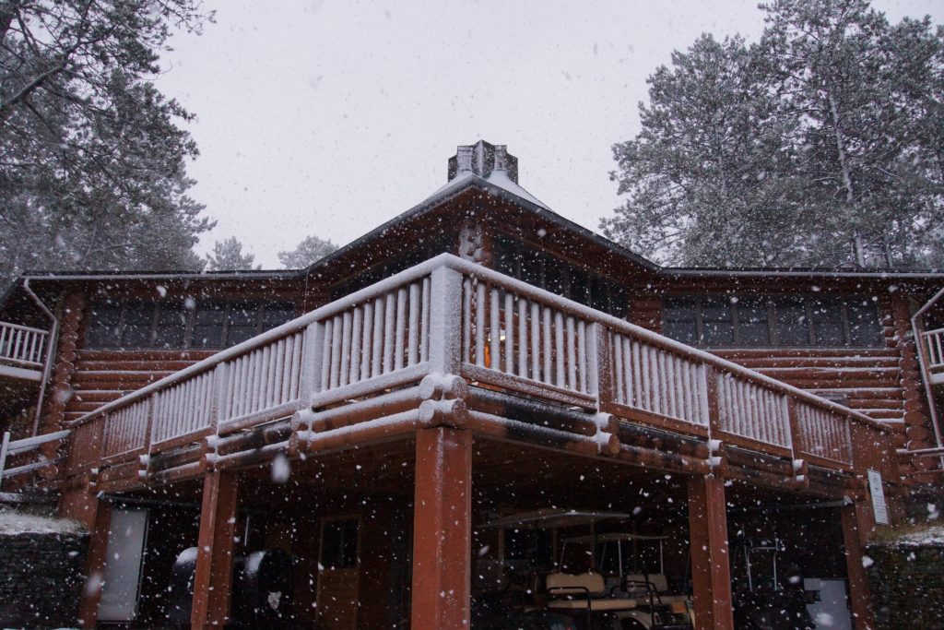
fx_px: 787
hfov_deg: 61.9
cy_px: 315
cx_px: 472
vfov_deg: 43.6
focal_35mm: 30
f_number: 4
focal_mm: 20
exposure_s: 1/160
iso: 1000
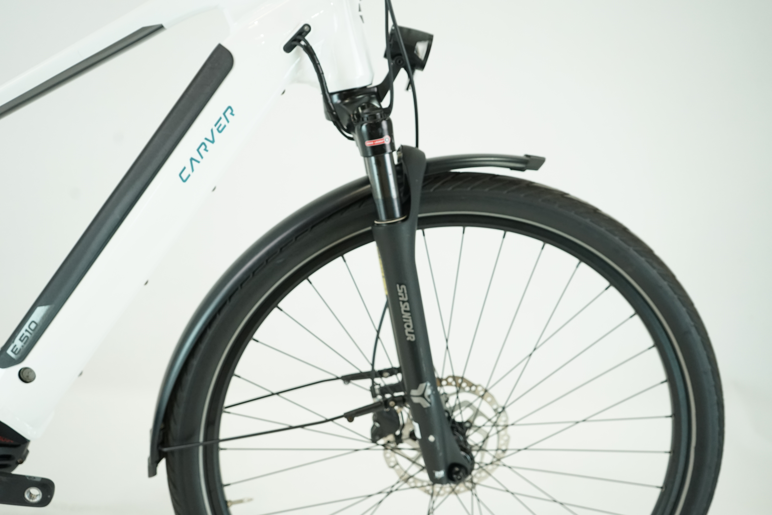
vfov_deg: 36.9
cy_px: 258
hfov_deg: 53.1
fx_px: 772
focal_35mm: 36
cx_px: 386
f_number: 5
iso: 1600
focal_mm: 36
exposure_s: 1/200
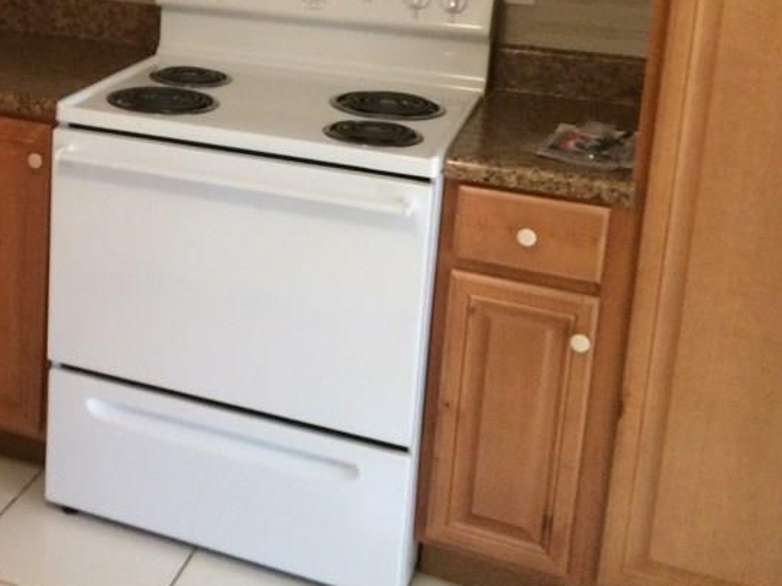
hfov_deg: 33.0
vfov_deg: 25.6
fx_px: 1242
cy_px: 41
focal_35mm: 55
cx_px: 67
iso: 250
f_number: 2.2
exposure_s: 1/24
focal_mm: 4.15
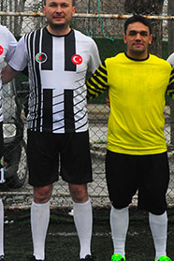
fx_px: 661
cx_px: 156
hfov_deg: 14.8
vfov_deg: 22.2
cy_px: 79
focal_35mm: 91
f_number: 9
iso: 1600
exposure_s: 1/320
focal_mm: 25
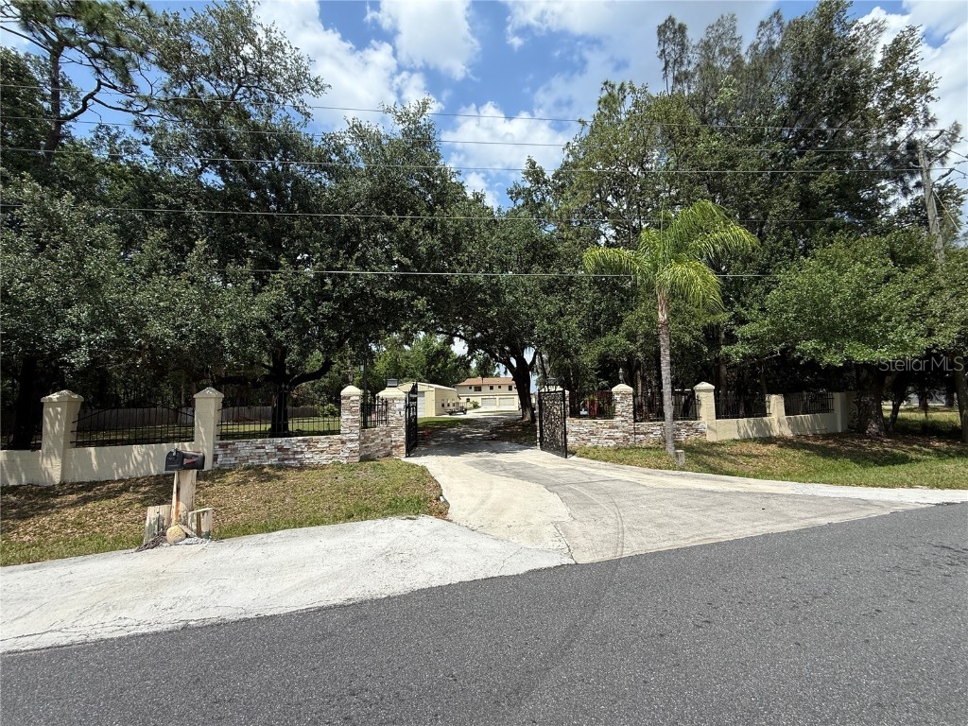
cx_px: 484
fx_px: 391
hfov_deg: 102.1
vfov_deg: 85.7
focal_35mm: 14
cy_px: 363
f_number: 2.2
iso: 50
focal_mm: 2.22
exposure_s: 1/1961
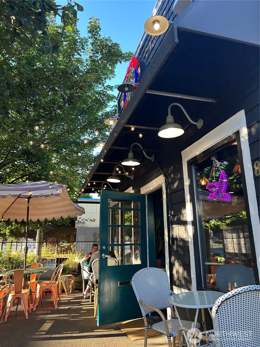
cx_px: 130
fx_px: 260
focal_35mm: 26
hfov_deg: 53.1
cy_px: 174
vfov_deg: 67.3
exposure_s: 1/122
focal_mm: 5.7
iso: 32
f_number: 1.5
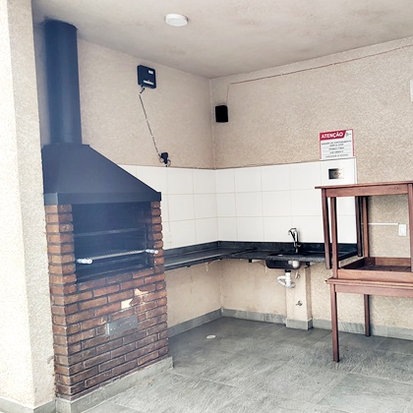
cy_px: 217
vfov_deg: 52.5
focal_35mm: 31
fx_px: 418
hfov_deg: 50.6
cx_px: 305
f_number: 1.8
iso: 553
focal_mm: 5.56
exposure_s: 1/30
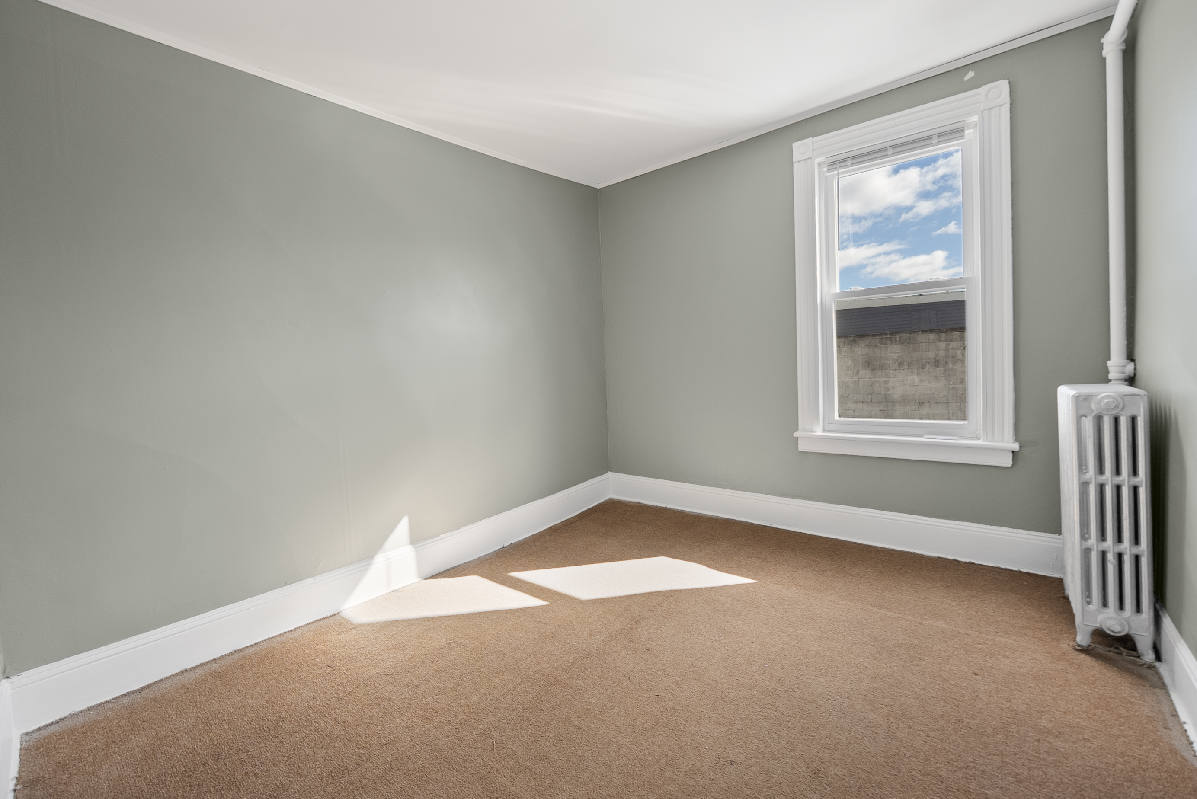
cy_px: 400
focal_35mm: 15
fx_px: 499
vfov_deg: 77.4
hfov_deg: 100.4
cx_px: 598
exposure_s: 1/80
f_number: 4
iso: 500
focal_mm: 10
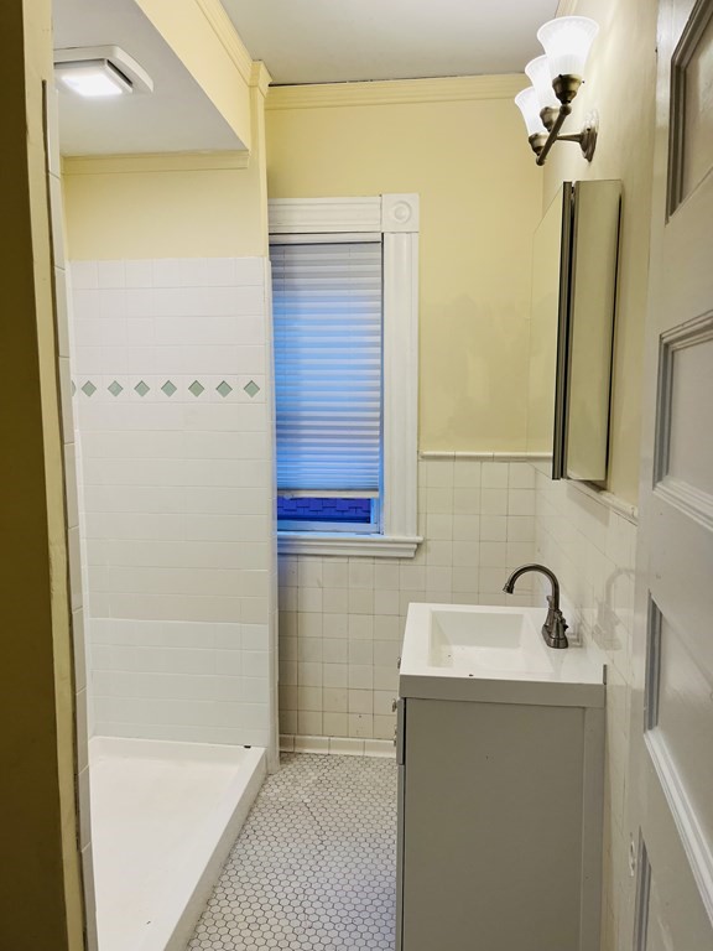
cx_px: 356
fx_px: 714
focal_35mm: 26
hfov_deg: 53.1
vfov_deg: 67.3
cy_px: 476
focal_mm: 5.1
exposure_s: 1/122
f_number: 1.6
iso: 64
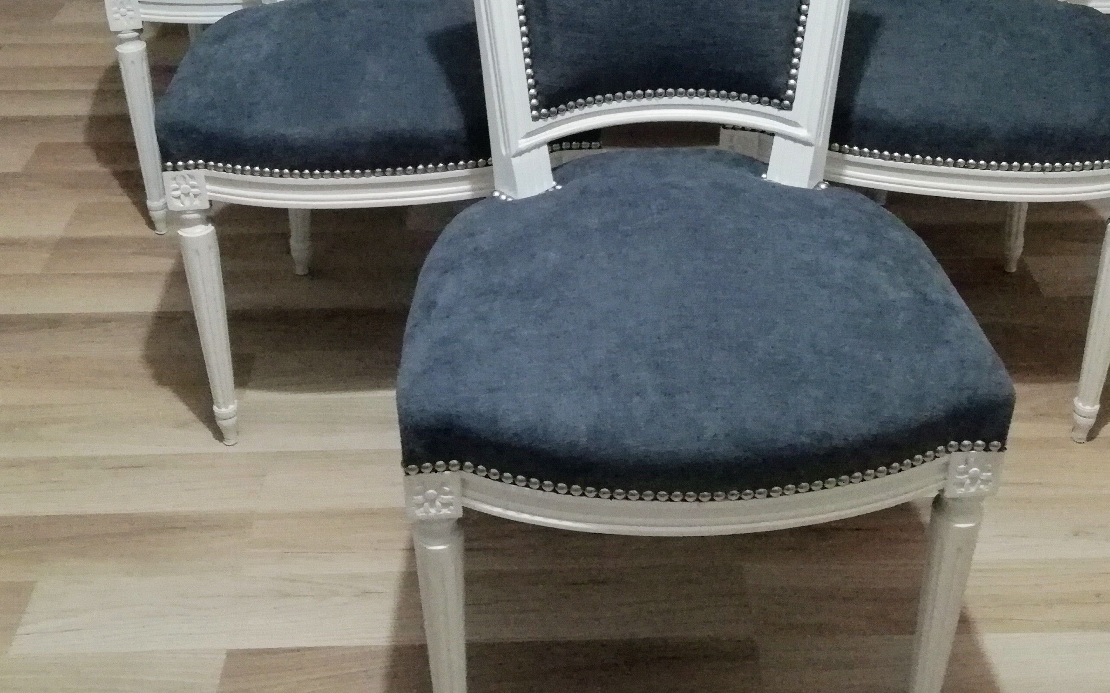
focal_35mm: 45
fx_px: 1361
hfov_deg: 44.4
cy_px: 116
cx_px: 577
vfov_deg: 27.9
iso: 640
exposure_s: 1/20
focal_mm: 3.46
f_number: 2.2
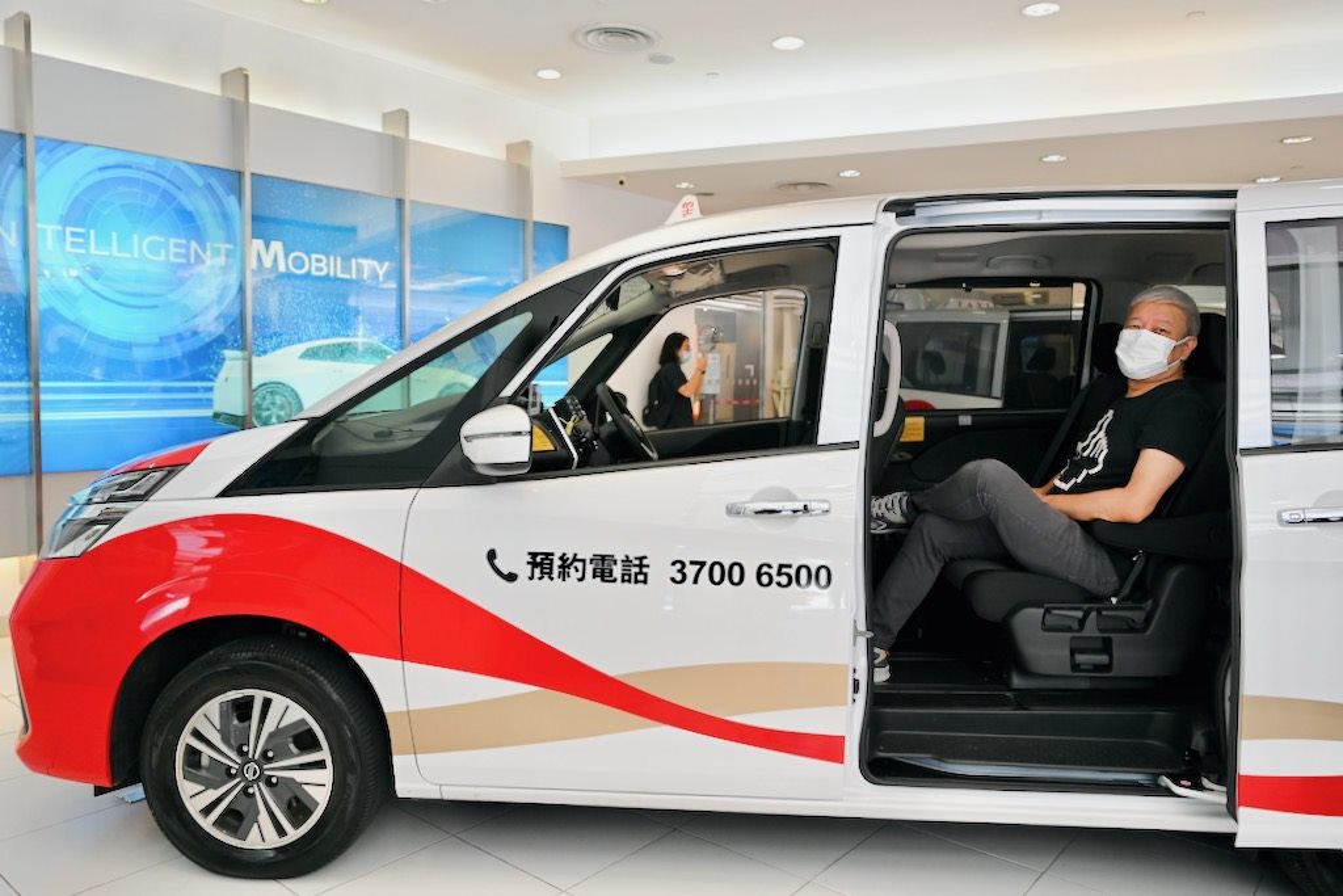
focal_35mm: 24
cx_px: 672
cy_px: 448
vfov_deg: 53.1
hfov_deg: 73.7
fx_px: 895
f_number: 3.2
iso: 1600
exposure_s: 1/800
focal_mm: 24
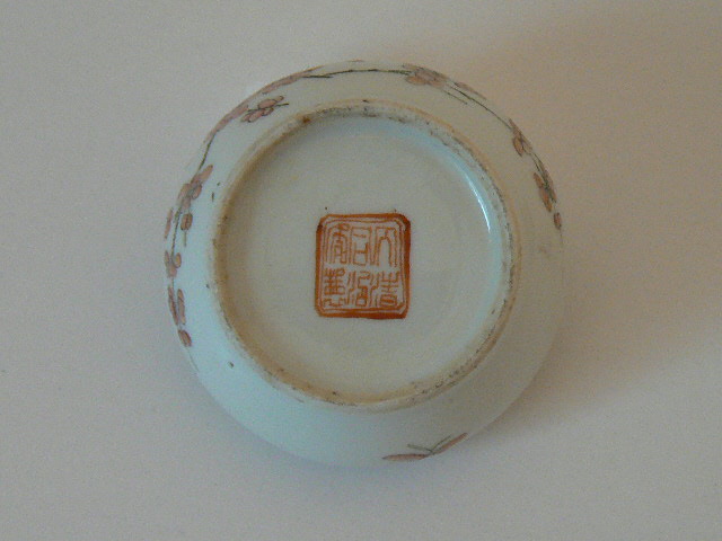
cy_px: 270
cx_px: 361
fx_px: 2983
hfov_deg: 13.8
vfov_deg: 10.4
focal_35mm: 143
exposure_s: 1/25
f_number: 3.2
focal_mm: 17.3
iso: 200
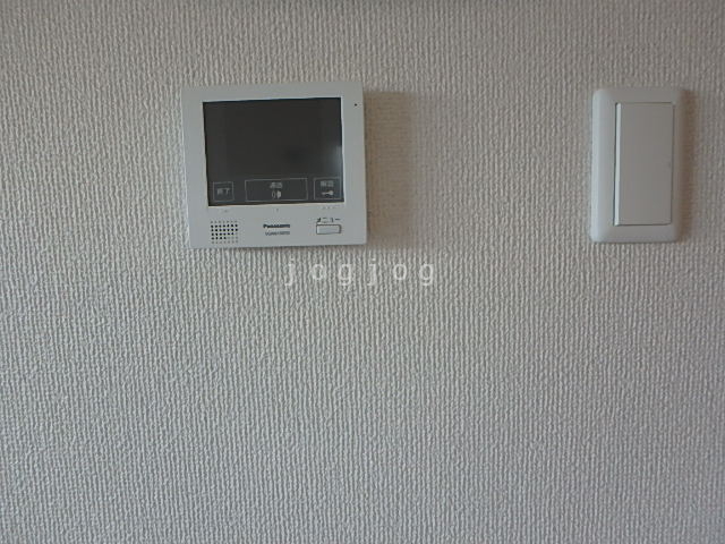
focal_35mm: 21
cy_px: 272
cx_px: 362
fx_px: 440
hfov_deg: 79.0
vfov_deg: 63.4
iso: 250
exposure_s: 1/30
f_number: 3.5
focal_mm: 3.7
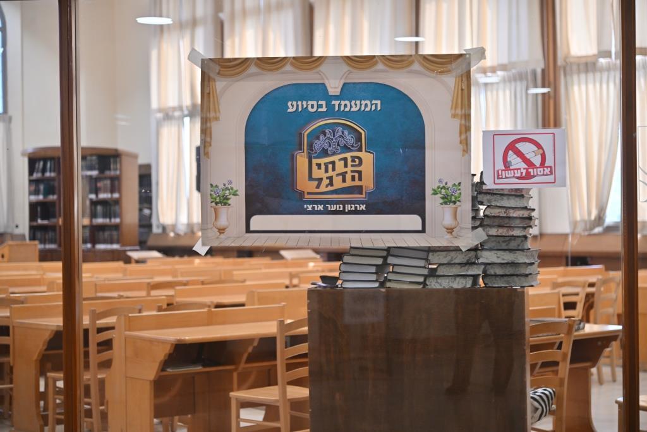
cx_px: 324
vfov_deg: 17.5
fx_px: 1402
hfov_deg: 26.0
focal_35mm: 78
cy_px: 216
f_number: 4
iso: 500
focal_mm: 78
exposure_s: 1/250
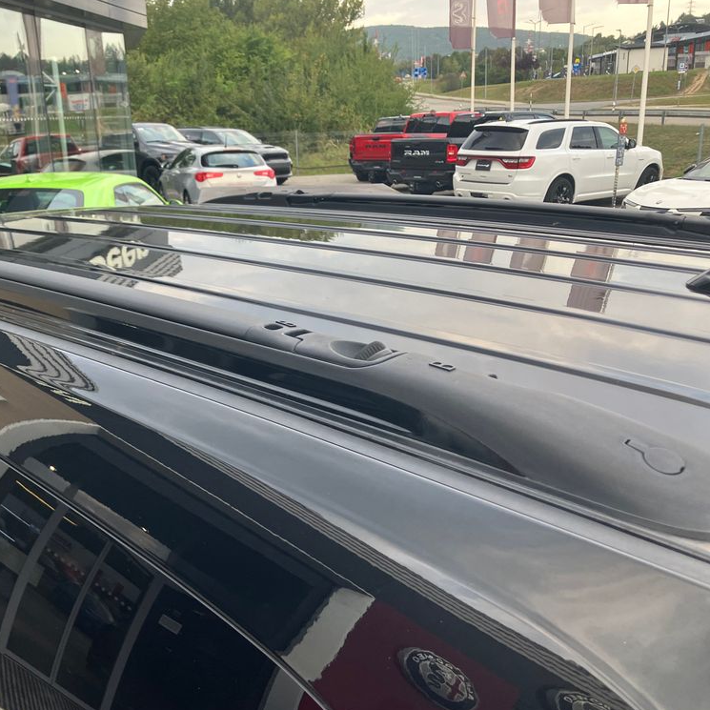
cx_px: 269
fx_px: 789
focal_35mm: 34
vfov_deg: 48.5
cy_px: 357
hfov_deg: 48.0
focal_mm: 3.99
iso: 64
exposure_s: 1/121
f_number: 1.8
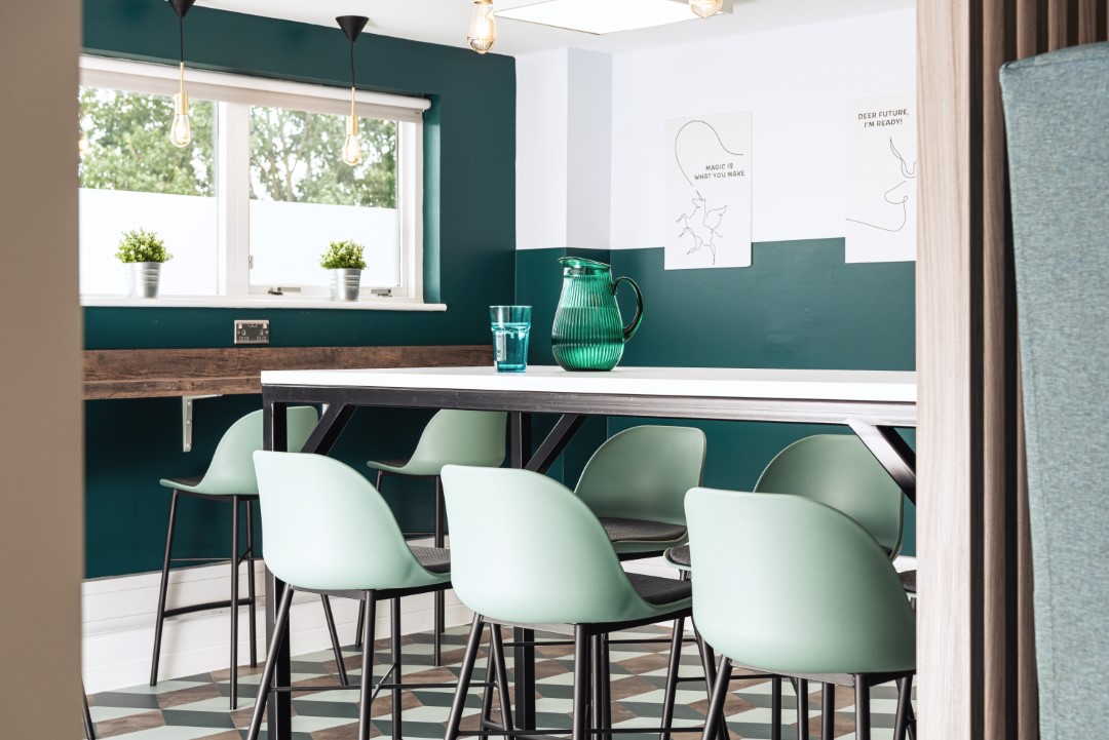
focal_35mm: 52
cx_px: 554
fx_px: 1602
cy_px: 370
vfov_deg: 26.0
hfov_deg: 38.2
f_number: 8
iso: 320
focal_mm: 52
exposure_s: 1/100
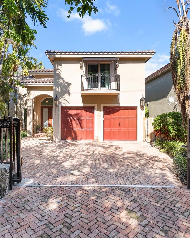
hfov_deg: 60.7
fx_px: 162
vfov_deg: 72.6
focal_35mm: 23
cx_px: 82
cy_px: 117
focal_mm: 16
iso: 400
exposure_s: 1/40
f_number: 8
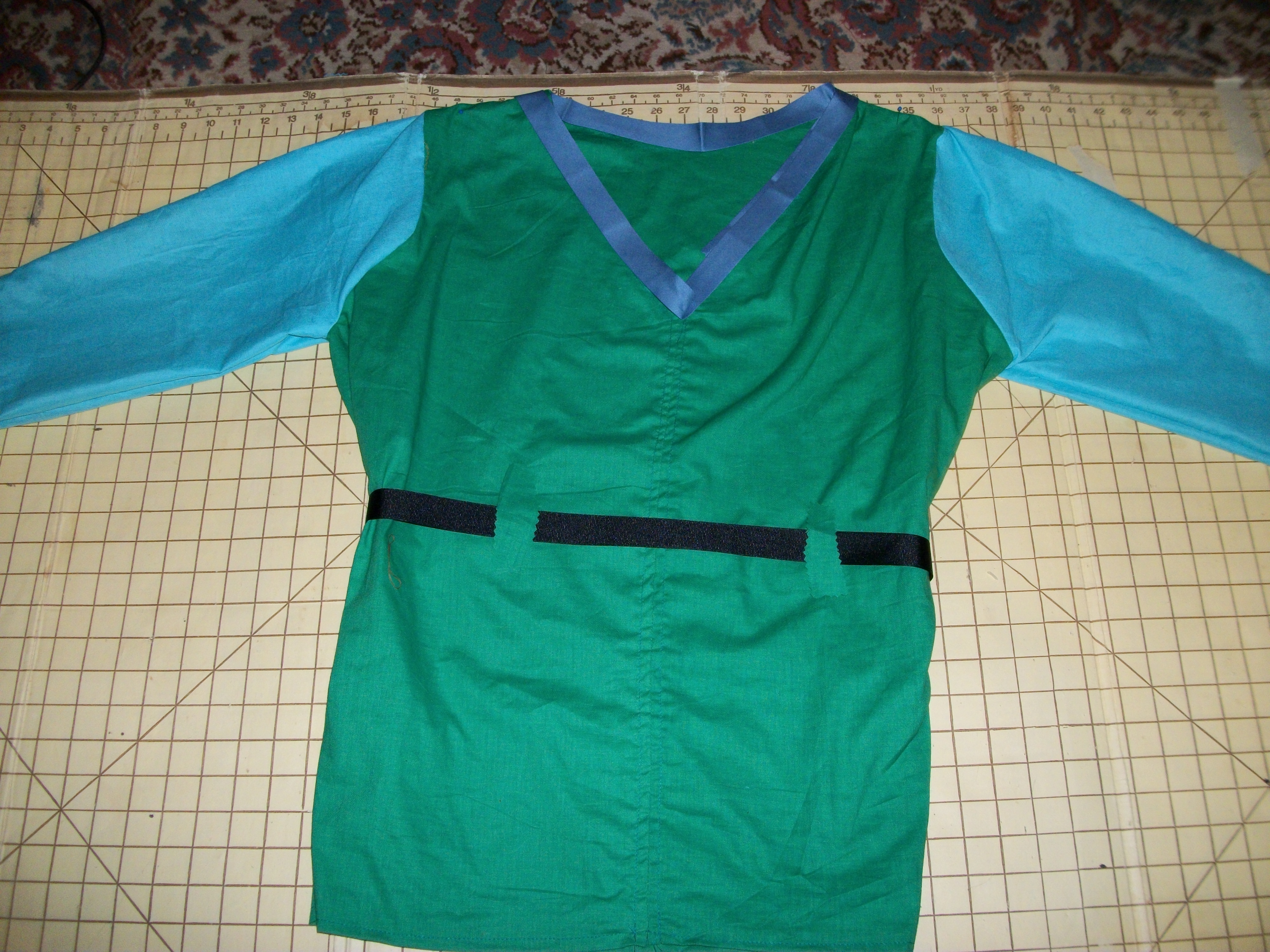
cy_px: 476
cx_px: 635
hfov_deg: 56.8
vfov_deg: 44.2
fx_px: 1174
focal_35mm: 32
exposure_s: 1/30
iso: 160
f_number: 2.9
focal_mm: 5.7
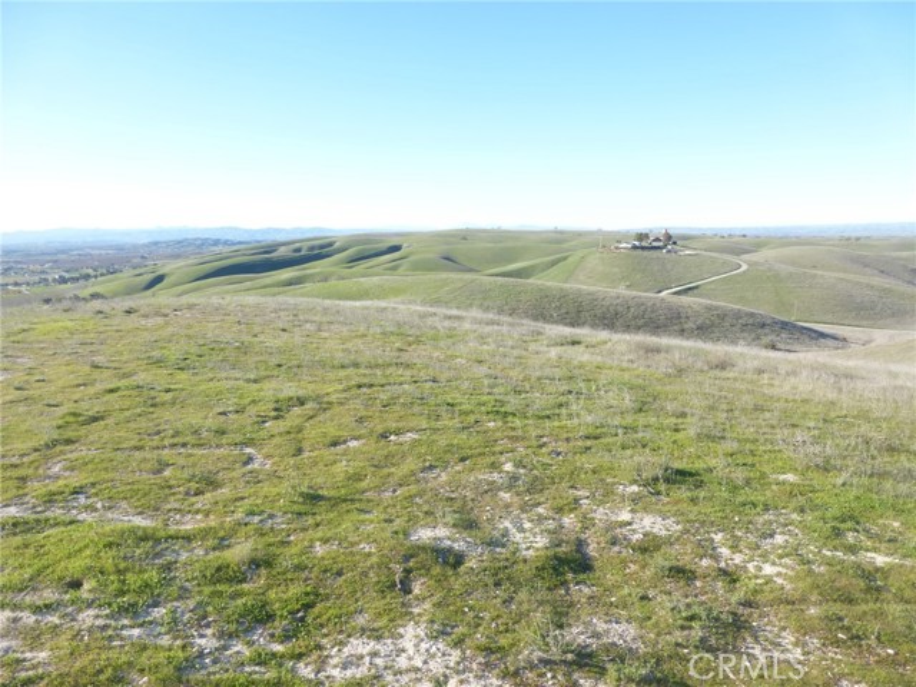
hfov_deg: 71.6
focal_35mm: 24
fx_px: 635
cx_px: 458
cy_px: 344
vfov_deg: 56.8
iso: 100
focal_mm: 4.3
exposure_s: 1/320
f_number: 4
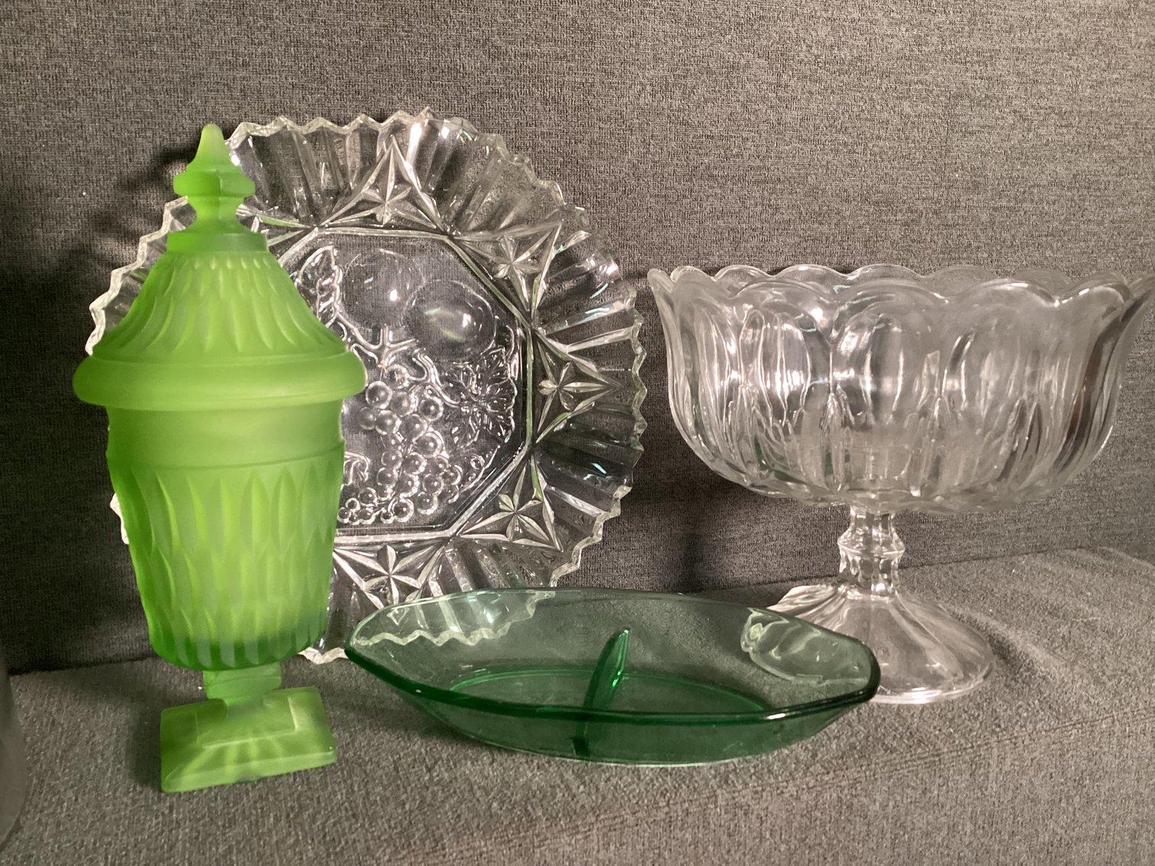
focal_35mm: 31
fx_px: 1034
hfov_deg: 58.3
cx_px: 578
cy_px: 433
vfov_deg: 45.4
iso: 400
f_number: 2.4
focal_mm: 3.3
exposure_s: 1/40
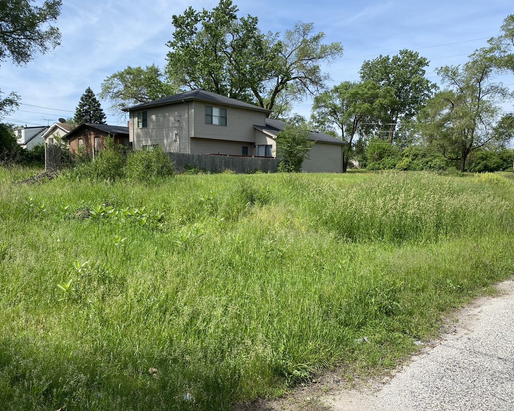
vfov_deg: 50.0
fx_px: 441
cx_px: 252
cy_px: 201
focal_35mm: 29
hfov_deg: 60.4
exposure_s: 1/2066
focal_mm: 4.25
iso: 32
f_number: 1.8
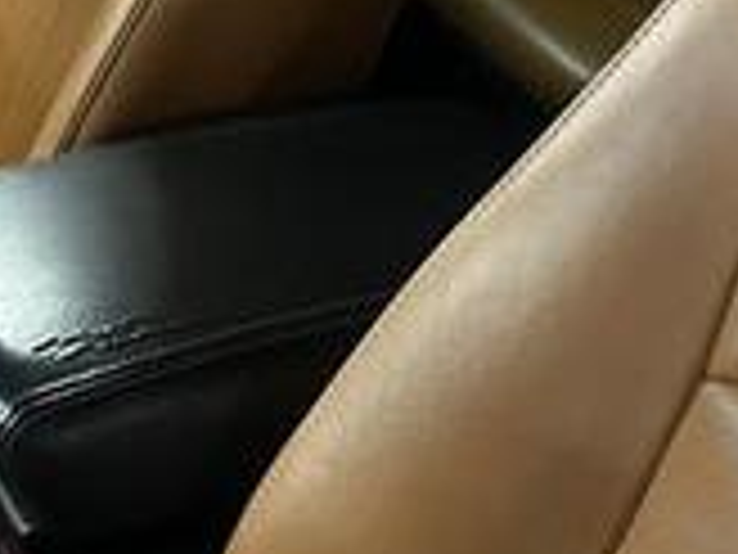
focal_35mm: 80
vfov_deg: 17.6
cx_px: 256
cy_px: -113
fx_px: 1706
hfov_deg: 24.3
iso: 500
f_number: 1.5
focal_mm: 5.7
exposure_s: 1/30
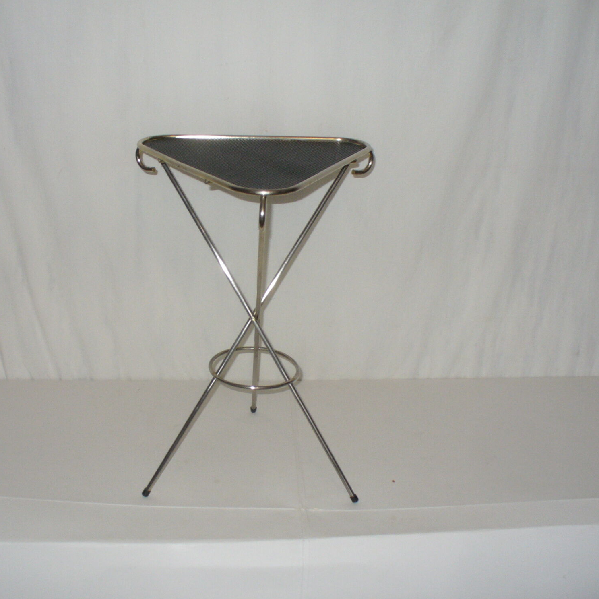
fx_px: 881
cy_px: 295
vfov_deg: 37.6
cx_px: 273
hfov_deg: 37.5
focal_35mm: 45
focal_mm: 6.1
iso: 125
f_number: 2.8
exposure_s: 1/30
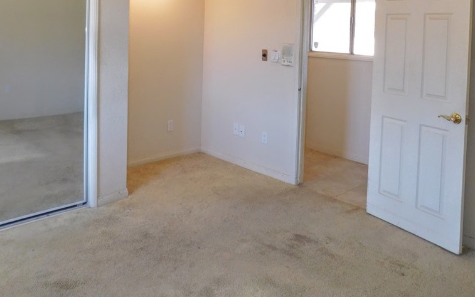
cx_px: 235
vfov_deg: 36.1
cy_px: 32
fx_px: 427
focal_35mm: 33
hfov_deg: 58.1
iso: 125
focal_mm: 4
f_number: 3
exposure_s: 1/40
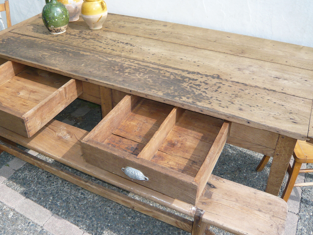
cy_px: 108
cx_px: 126
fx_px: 307
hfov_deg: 53.6
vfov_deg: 41.8
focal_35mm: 34
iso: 100
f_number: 2.8
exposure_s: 1/400
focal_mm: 4.6
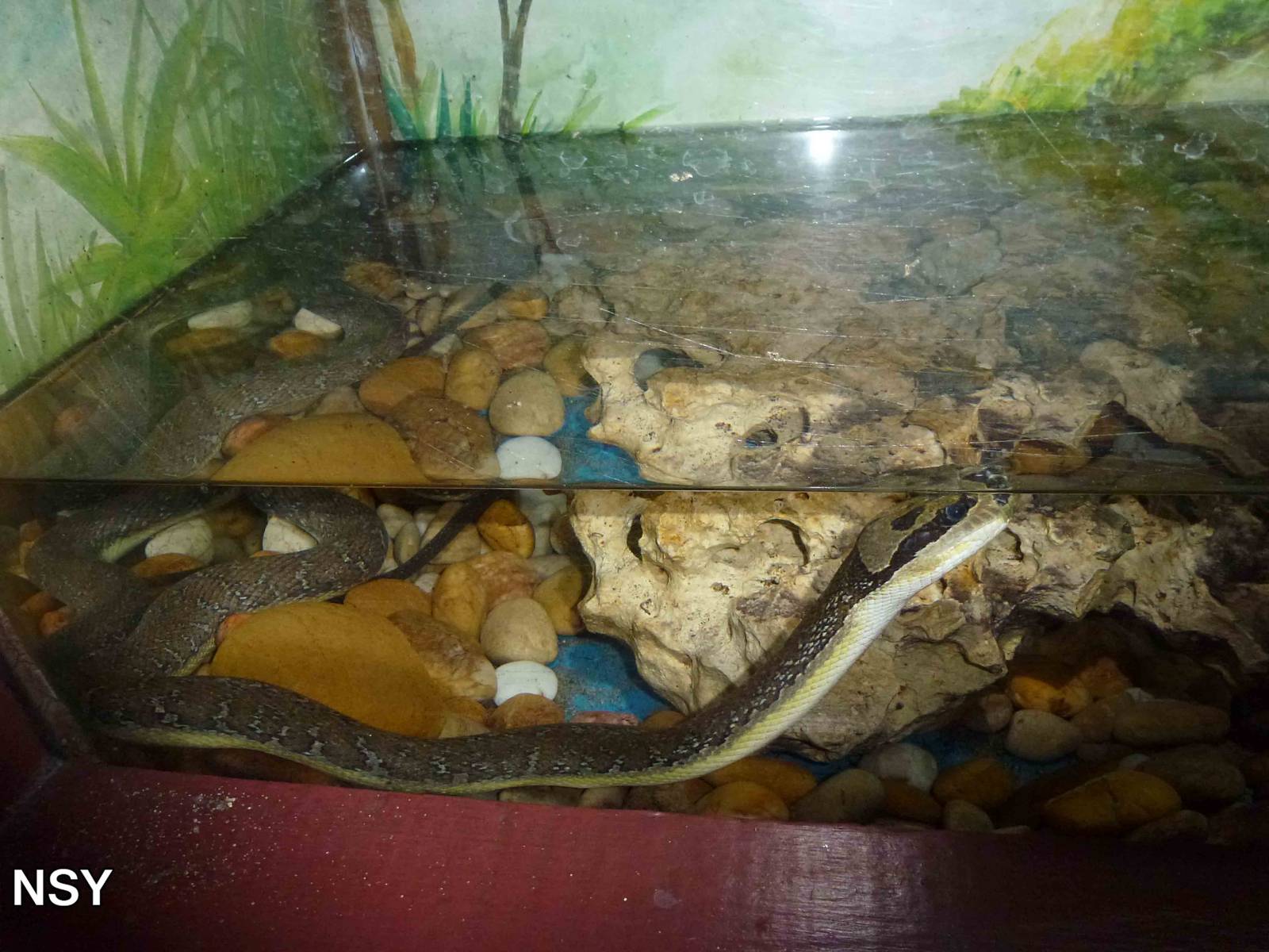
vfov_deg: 56.8
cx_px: 634
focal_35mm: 24
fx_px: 880
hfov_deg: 71.6
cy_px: 476
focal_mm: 4.3
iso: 400
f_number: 3.3
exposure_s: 1/60
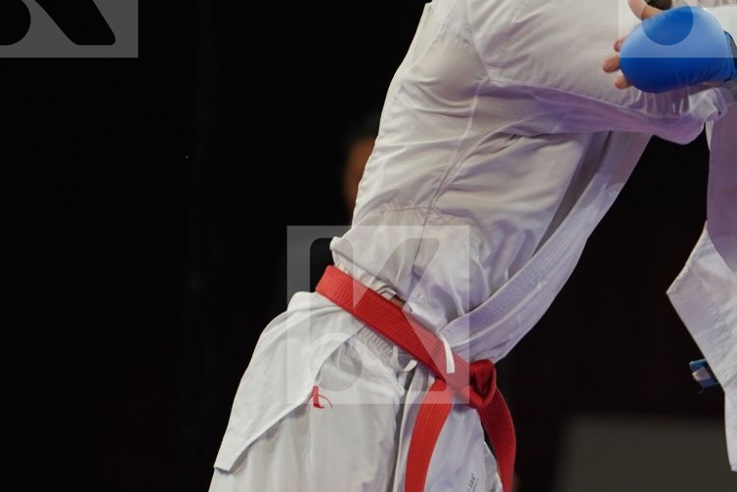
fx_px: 9091
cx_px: 710
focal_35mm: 444
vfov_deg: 3.1
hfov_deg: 4.6
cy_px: 315
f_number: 2.8
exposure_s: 1/1000
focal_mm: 186
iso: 1250
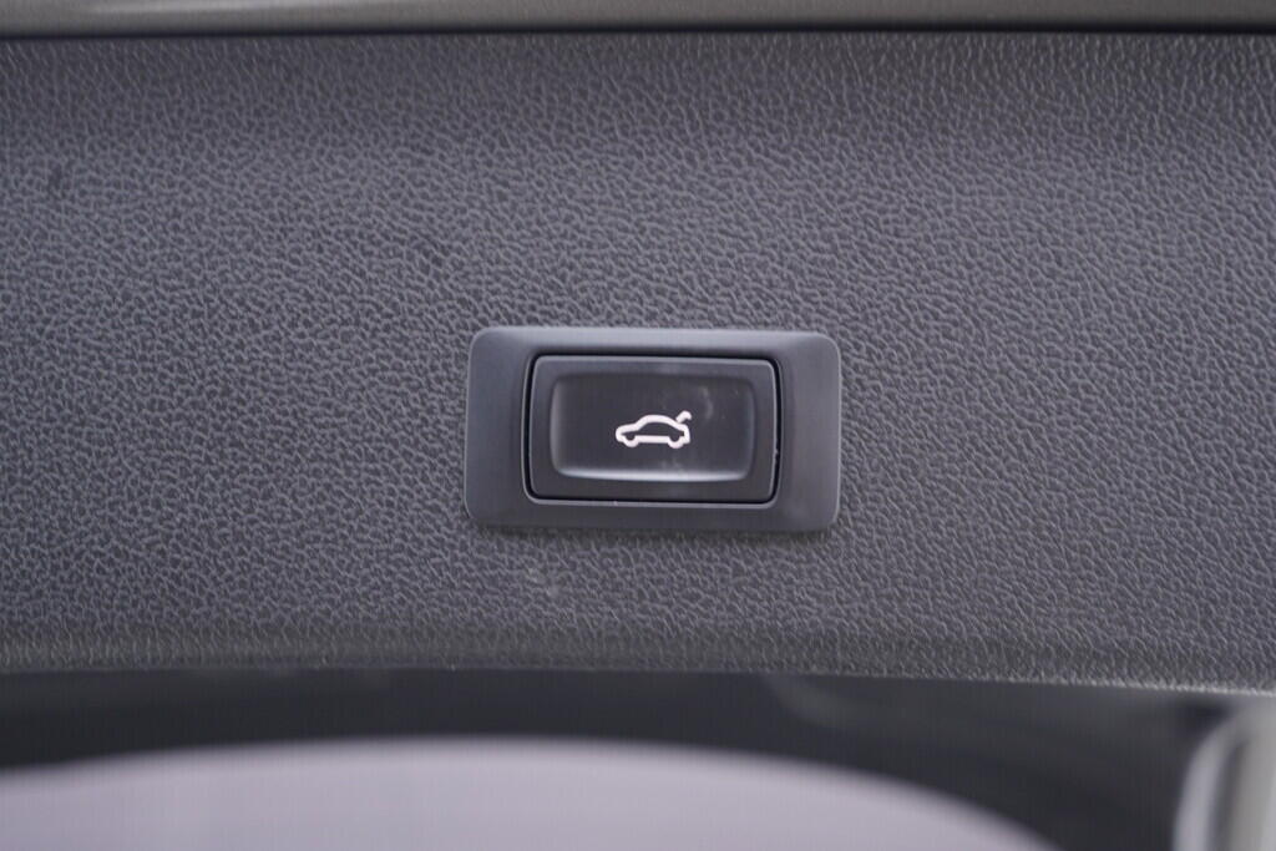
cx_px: 638
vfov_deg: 36.9
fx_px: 1276
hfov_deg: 53.1
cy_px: 426
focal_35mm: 36
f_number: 2.8
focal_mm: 24
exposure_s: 1/40
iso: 400
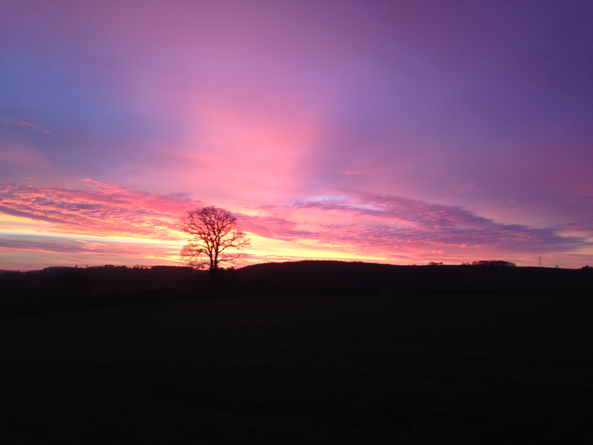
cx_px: 296
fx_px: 565
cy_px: 222
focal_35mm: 33
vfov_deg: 42.9
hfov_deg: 55.4
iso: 50
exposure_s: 1/30
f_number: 2.4
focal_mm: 4.12
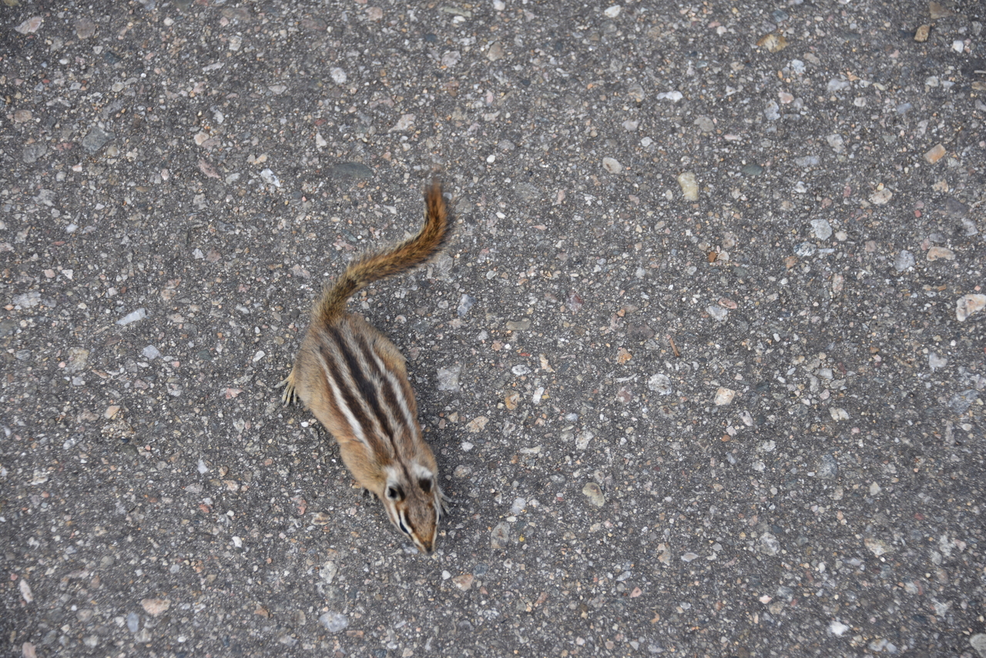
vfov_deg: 13.0
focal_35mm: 105
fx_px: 2876
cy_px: 329
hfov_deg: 19.5
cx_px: 493
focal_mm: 105
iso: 140
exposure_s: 1/250
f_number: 5.3
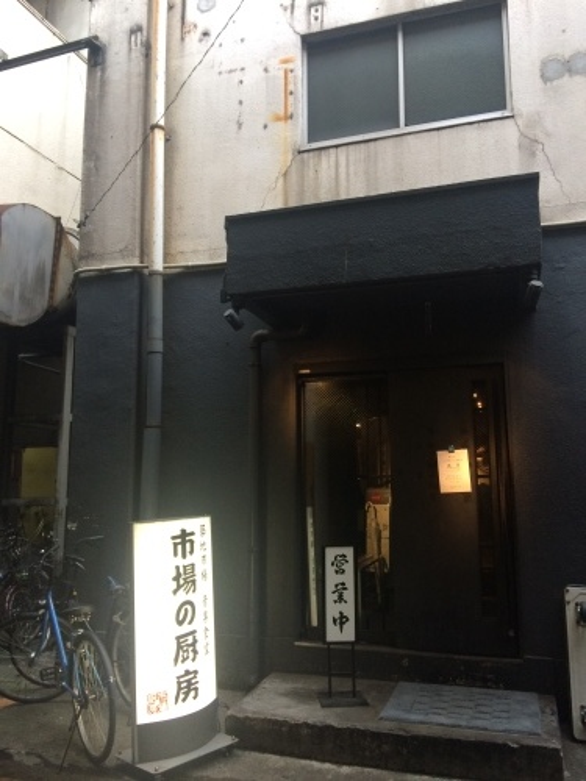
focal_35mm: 29
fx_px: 655
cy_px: 390
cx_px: 293
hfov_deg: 48.2
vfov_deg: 61.7
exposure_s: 1/30
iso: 50
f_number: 2.2
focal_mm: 4.15
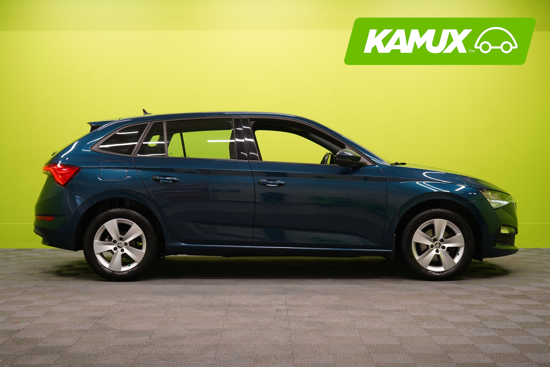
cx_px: 275
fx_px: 749
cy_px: 184
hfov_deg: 40.3
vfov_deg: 27.5
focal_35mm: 49
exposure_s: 1/25
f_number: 5.6
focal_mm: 49
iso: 400
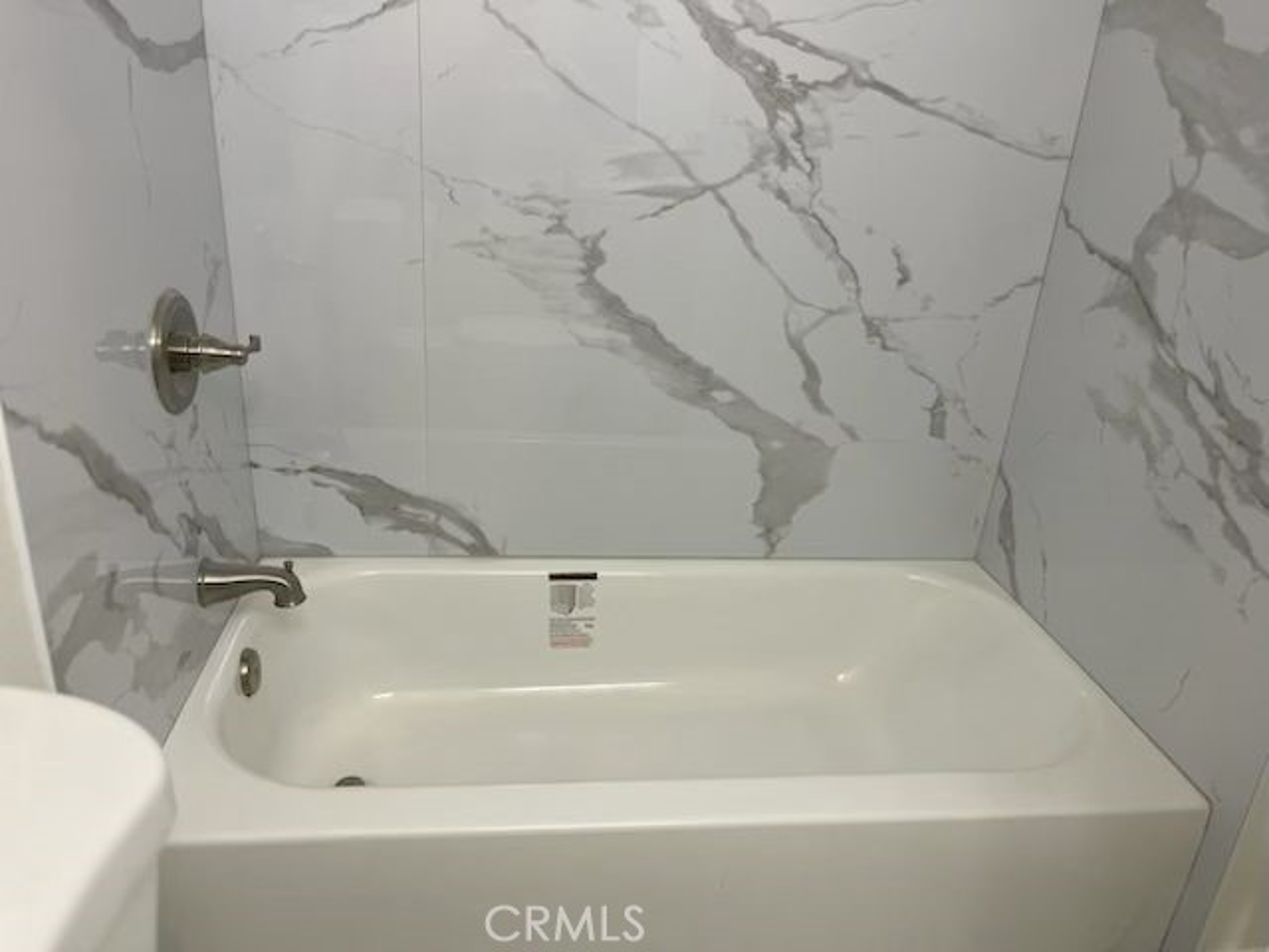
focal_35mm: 26
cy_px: 476
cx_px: 634
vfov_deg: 53.1
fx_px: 953
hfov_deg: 67.3
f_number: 1.6
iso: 100
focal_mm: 5.1
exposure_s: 1/60
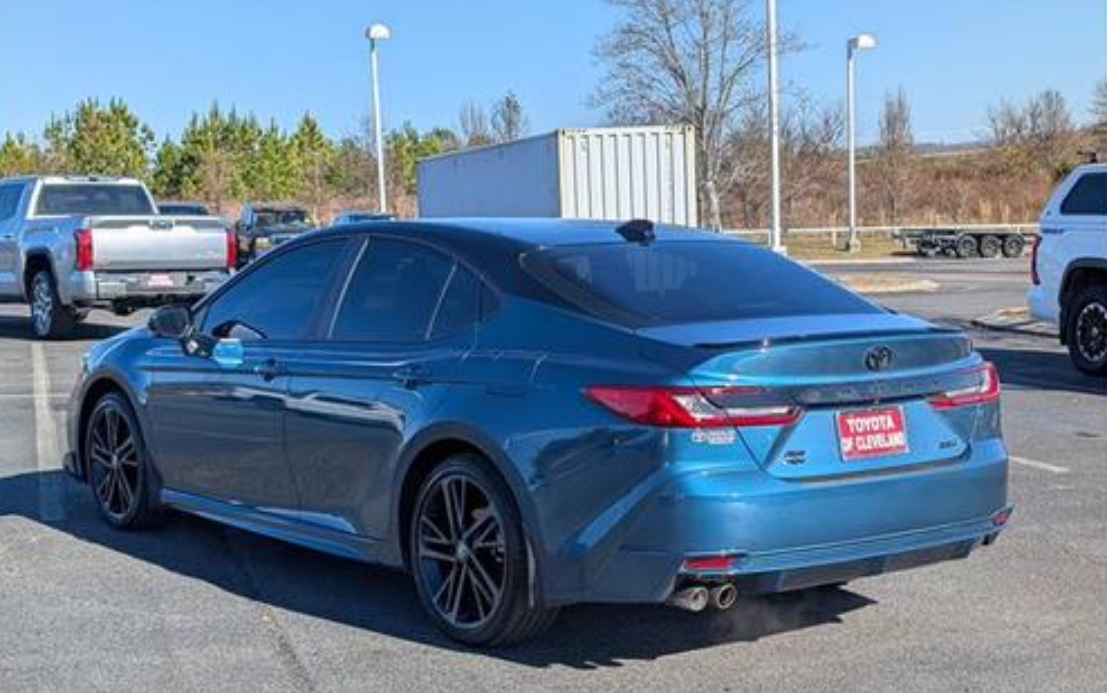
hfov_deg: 38.2
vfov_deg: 24.4
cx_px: 549
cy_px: 408
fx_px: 1599
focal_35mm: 53
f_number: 1.68
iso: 20
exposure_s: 1/1250
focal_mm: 6.9
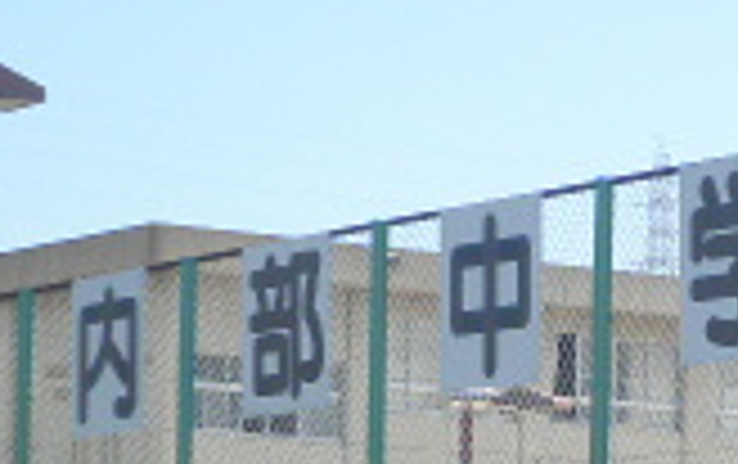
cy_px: 586
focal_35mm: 194
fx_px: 3907
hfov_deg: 10.7
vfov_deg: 6.7
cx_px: 765
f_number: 9.6
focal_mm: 8.3
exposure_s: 1/80
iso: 80
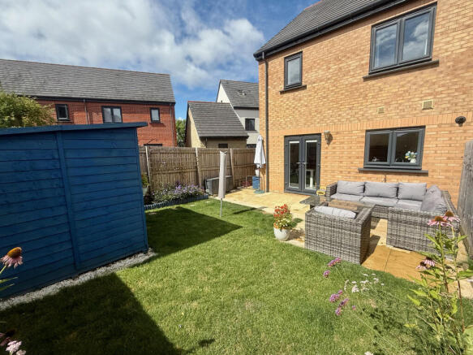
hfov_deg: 102.1
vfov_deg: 85.7
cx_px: 236
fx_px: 191
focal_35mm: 14
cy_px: 178
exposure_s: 1/2237
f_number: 2.2
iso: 50
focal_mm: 2.22
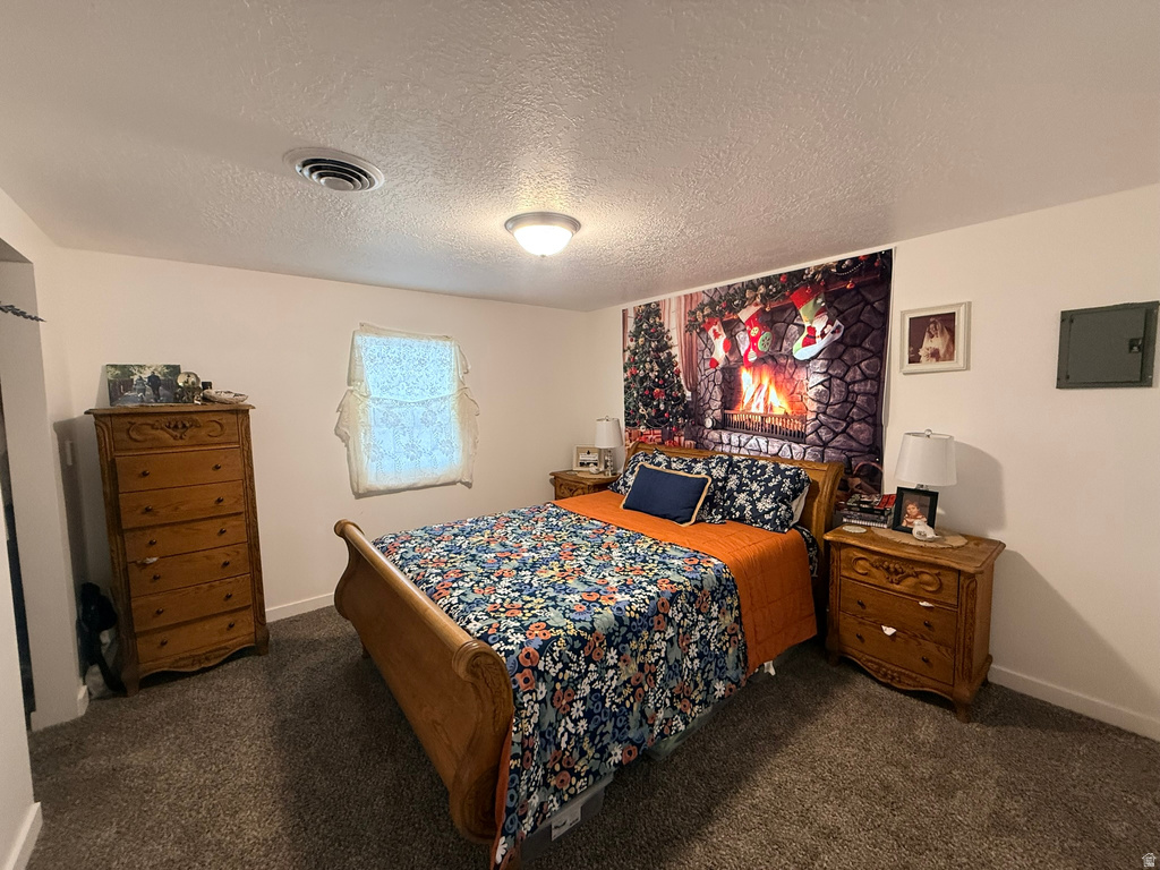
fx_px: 469
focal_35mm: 14
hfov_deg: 102.1
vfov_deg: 85.7
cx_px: 580
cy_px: 435
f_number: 2.2
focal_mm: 2.22
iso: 250
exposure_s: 1/60
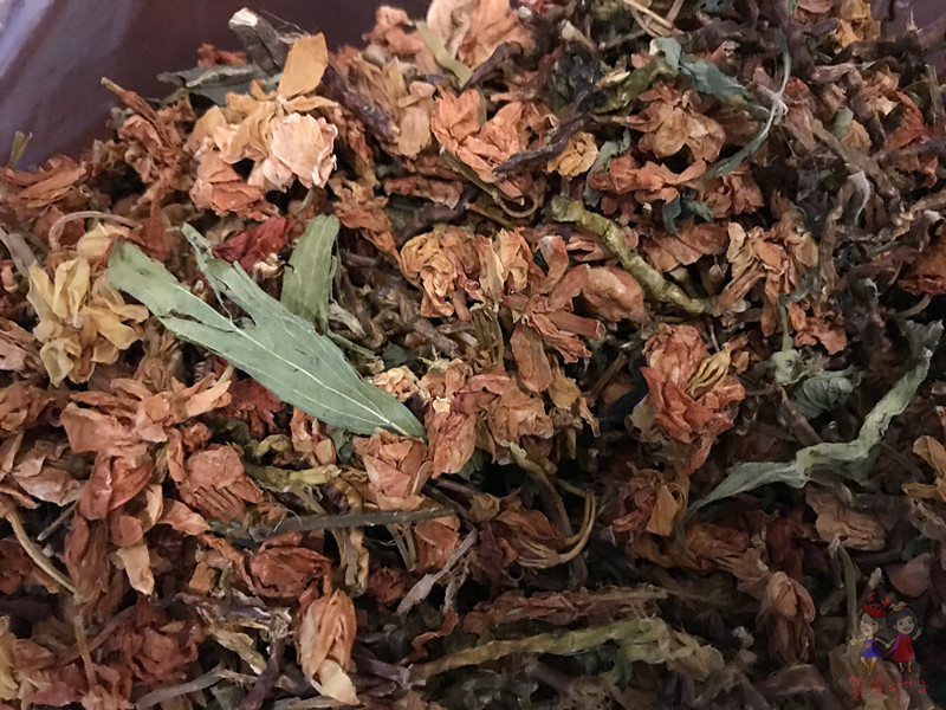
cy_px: 355
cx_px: 473
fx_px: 765
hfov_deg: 63.4
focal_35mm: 28
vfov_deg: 49.7
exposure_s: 1/4
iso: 125
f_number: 1.8
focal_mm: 3.99
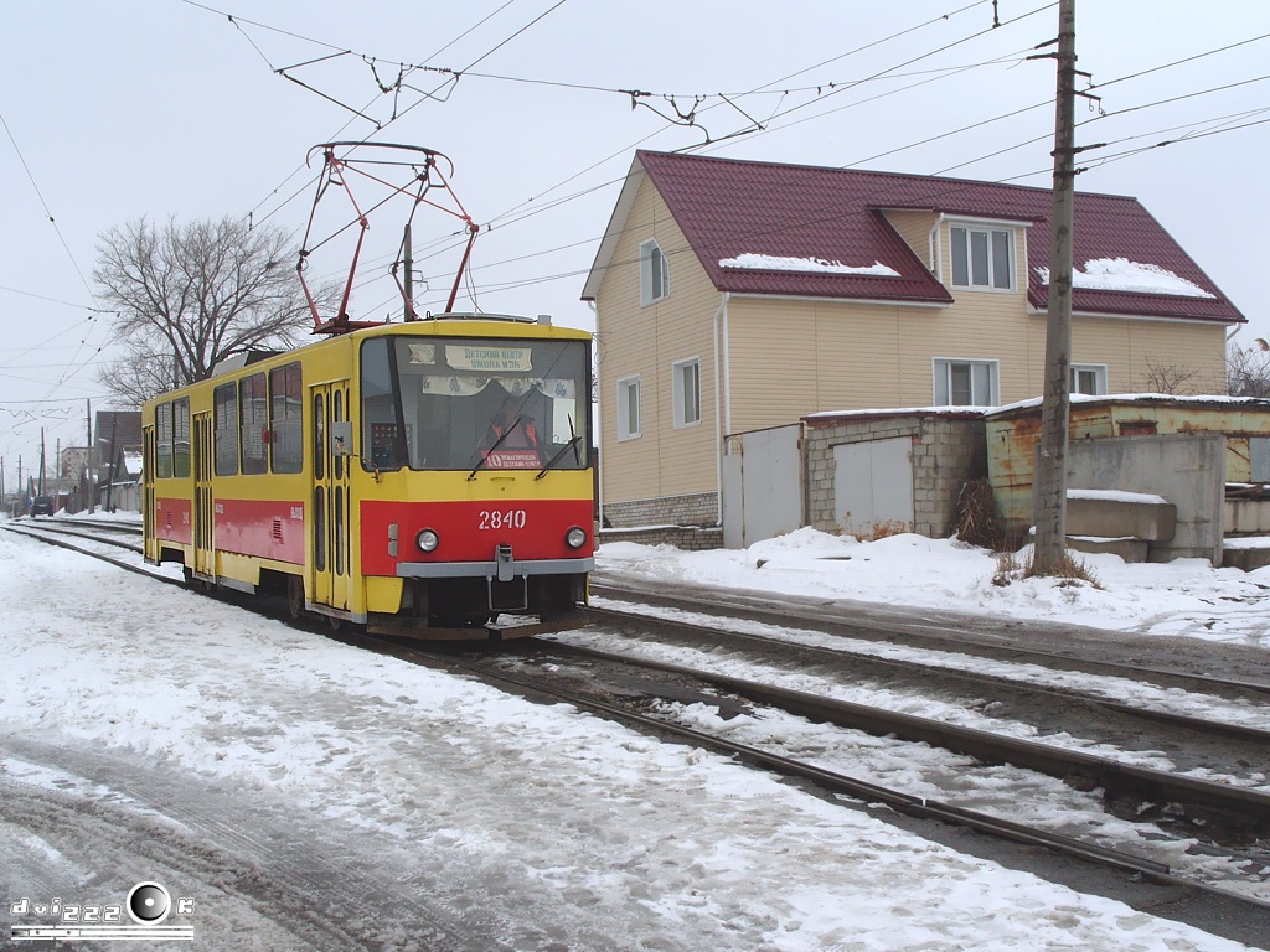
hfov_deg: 52.6
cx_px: 635
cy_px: 476
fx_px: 1284
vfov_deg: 40.7
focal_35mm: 35
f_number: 6.3
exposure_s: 1/350
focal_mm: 7.8
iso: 80
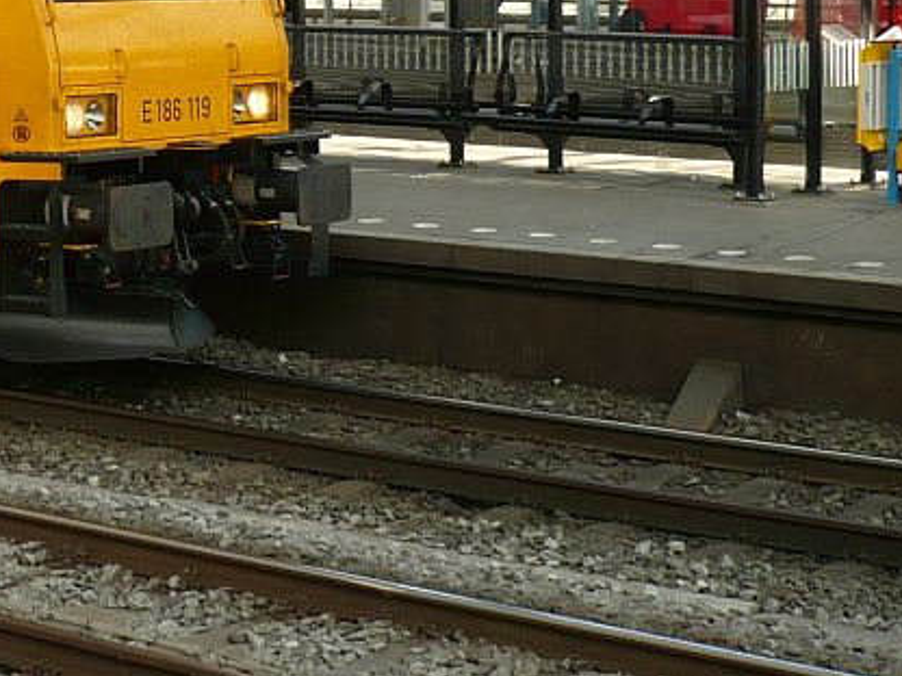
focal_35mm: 101
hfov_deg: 18.0
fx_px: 2632
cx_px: -319
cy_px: -169
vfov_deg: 14.1
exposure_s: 1/100
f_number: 2.8
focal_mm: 5.8
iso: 100
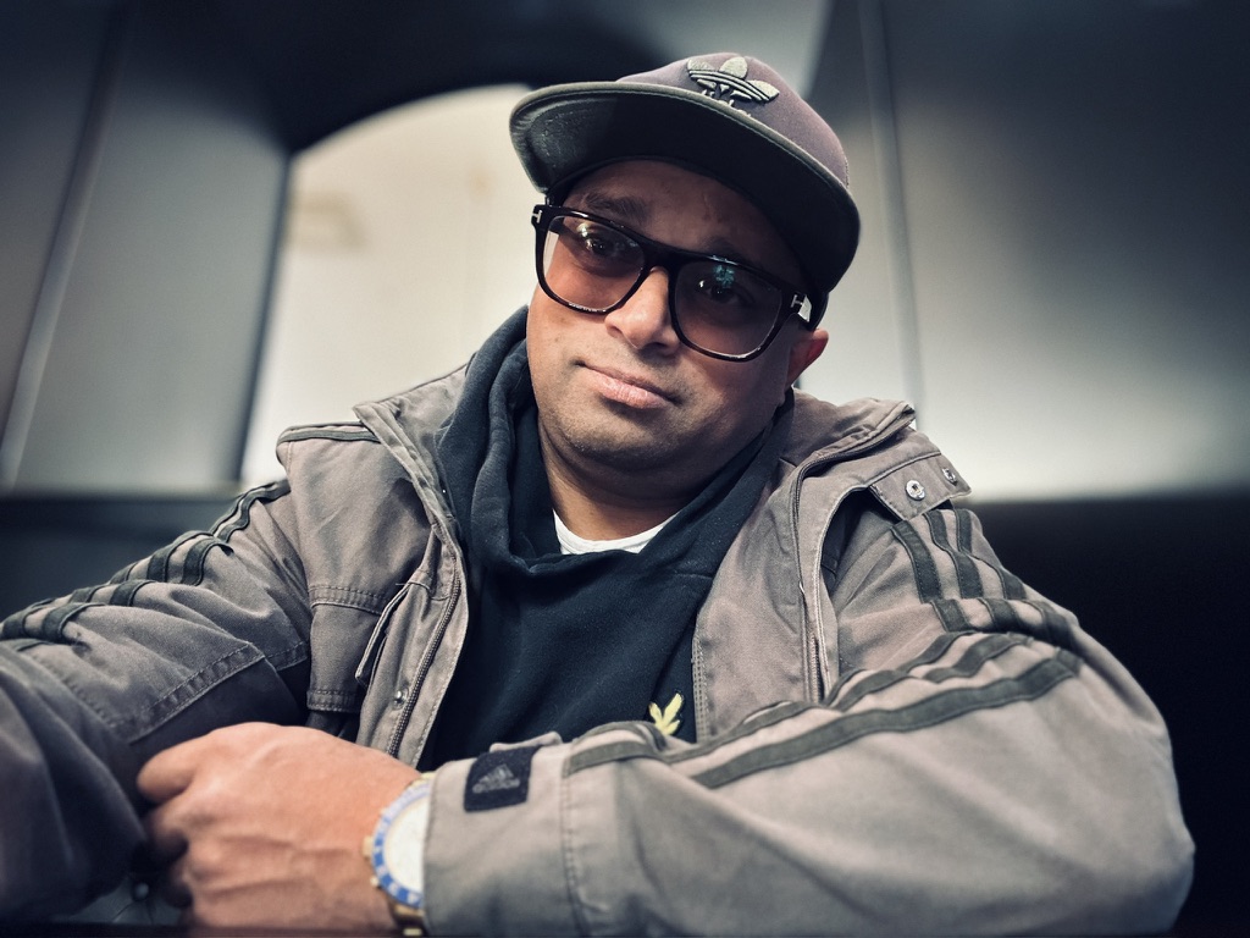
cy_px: 469
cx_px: 625
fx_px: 831
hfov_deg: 73.9
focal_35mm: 23
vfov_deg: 58.9
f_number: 1.9
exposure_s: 1/15
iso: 1000
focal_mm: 2.69
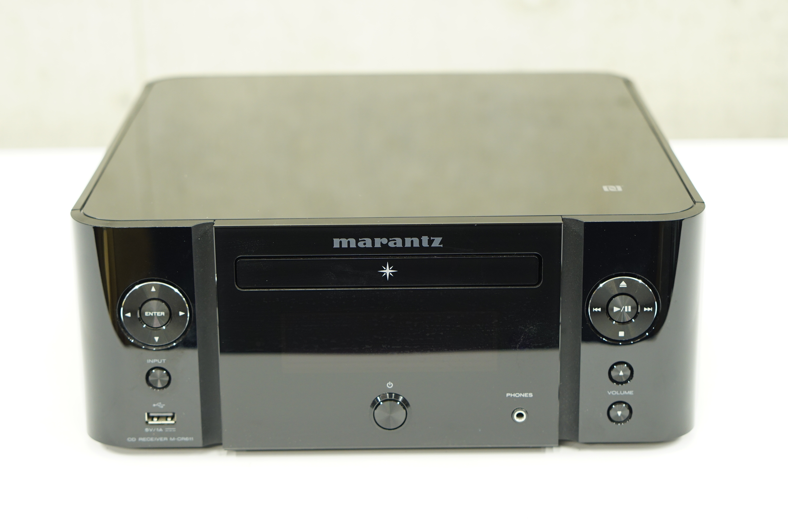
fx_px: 1640
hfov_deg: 27.0
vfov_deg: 18.1
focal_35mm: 75
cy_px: 262
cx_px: 394
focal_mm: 50
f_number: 3.5
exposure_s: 1/40
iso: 400
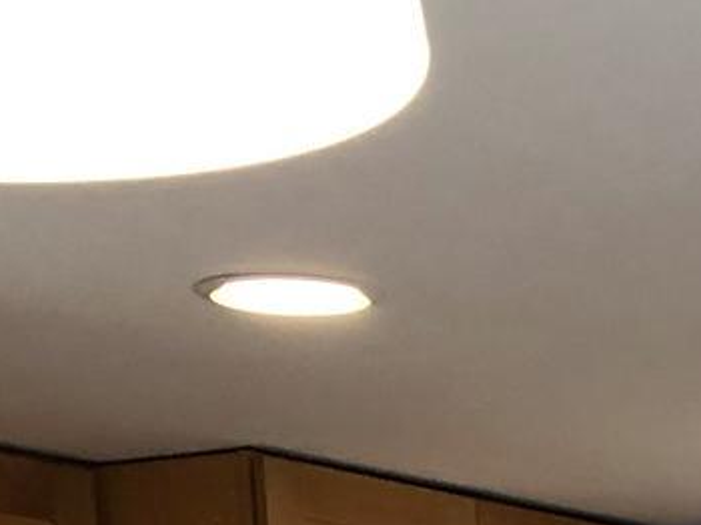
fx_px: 3319
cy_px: 1473
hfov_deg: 11.0
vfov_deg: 8.0
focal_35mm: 164
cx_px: 1404
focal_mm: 4
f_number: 1.8
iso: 40
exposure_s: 1/17
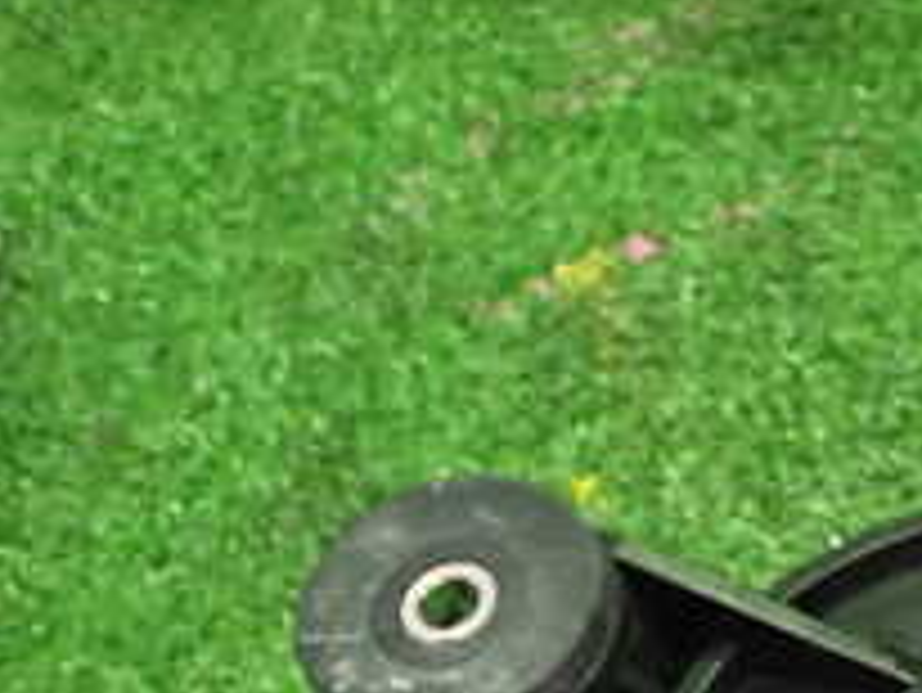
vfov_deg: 13.1
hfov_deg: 16.3
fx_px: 2958
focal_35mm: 111
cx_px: 1345
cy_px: 774
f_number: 2.7
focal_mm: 6.83
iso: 800
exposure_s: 1/30
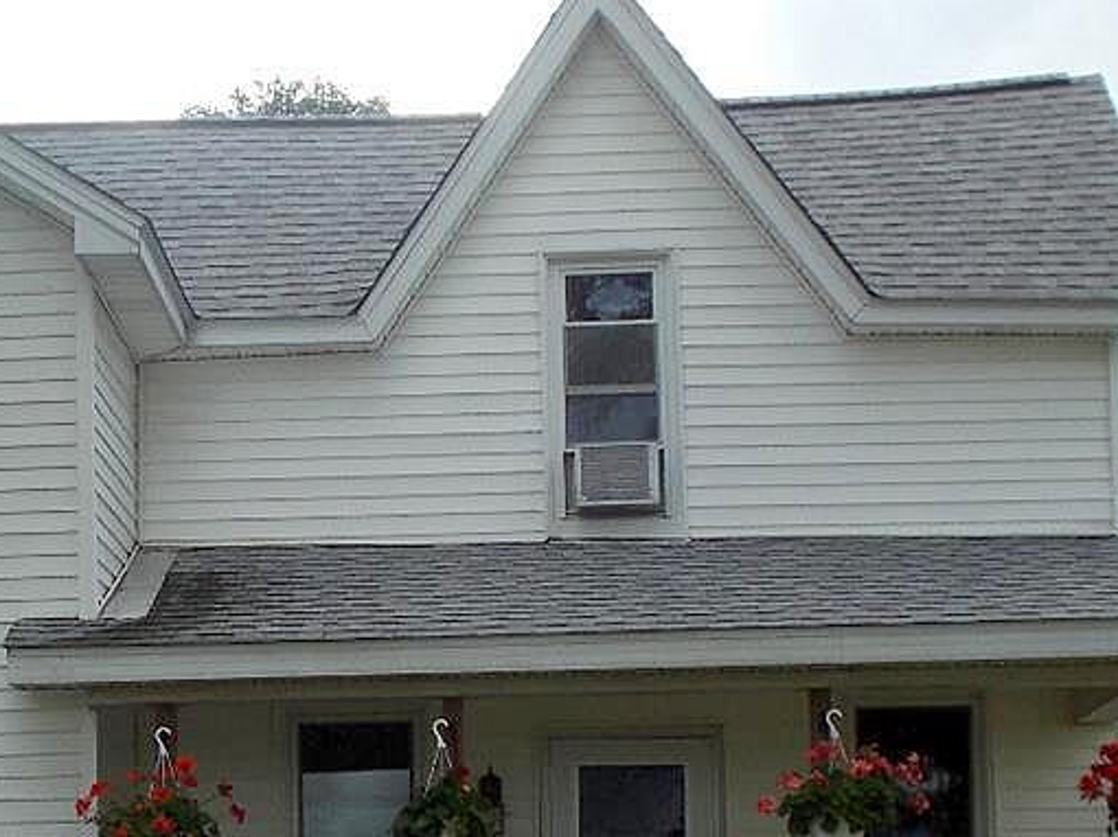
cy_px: 736
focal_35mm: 100
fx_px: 3228
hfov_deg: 19.5
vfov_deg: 14.6
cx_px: 298
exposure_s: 1/320
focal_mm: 6
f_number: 3.6
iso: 80
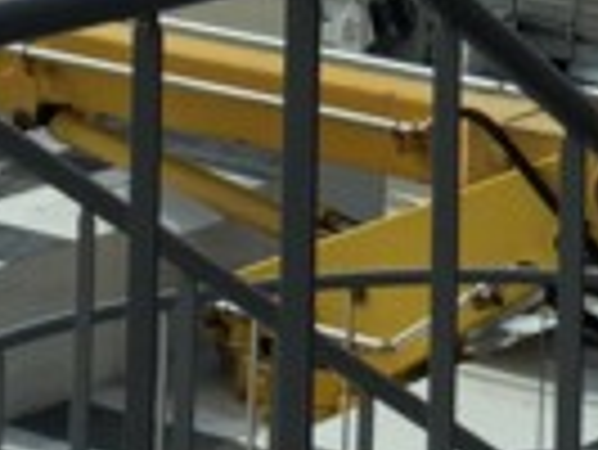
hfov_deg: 11.2
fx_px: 3009
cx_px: 611
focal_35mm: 174
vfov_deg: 8.1
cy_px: -482
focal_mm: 4.15
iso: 32
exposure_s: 1/3049
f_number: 2.2
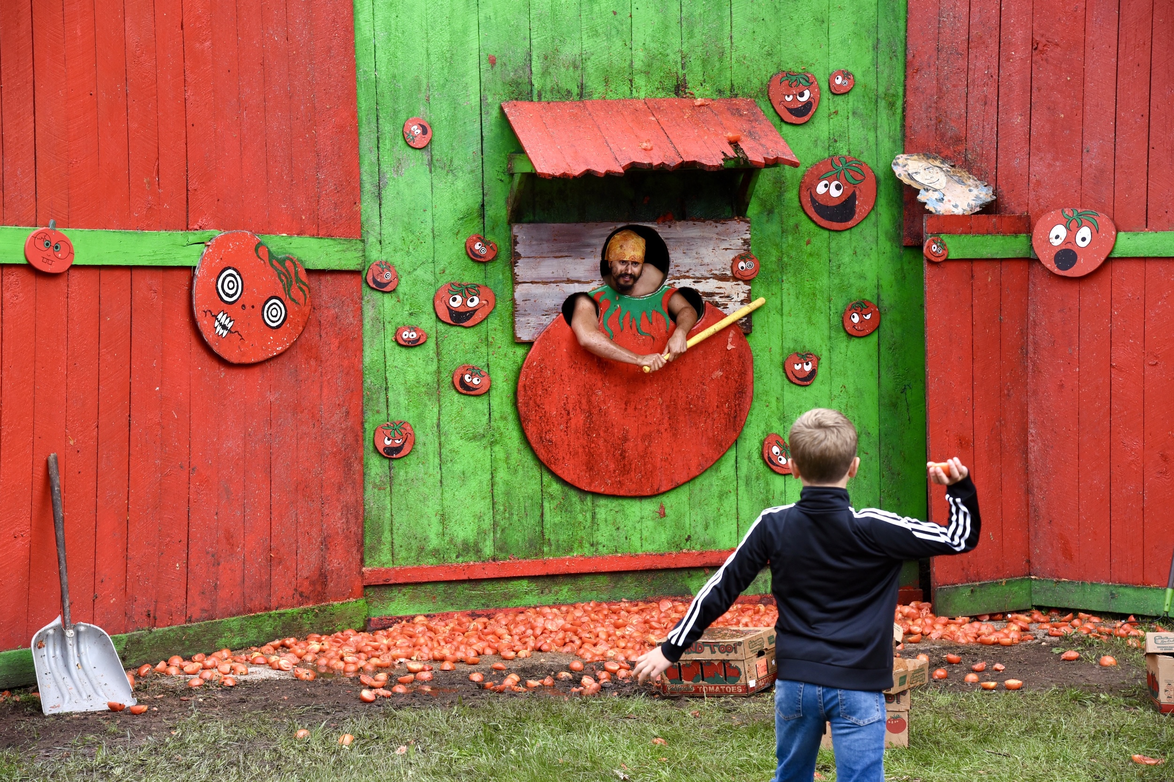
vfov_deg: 17.5
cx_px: 587
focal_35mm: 78
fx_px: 2544
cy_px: 391
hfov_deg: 26.0
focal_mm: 78
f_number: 6.3
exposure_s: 1/640
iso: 1250
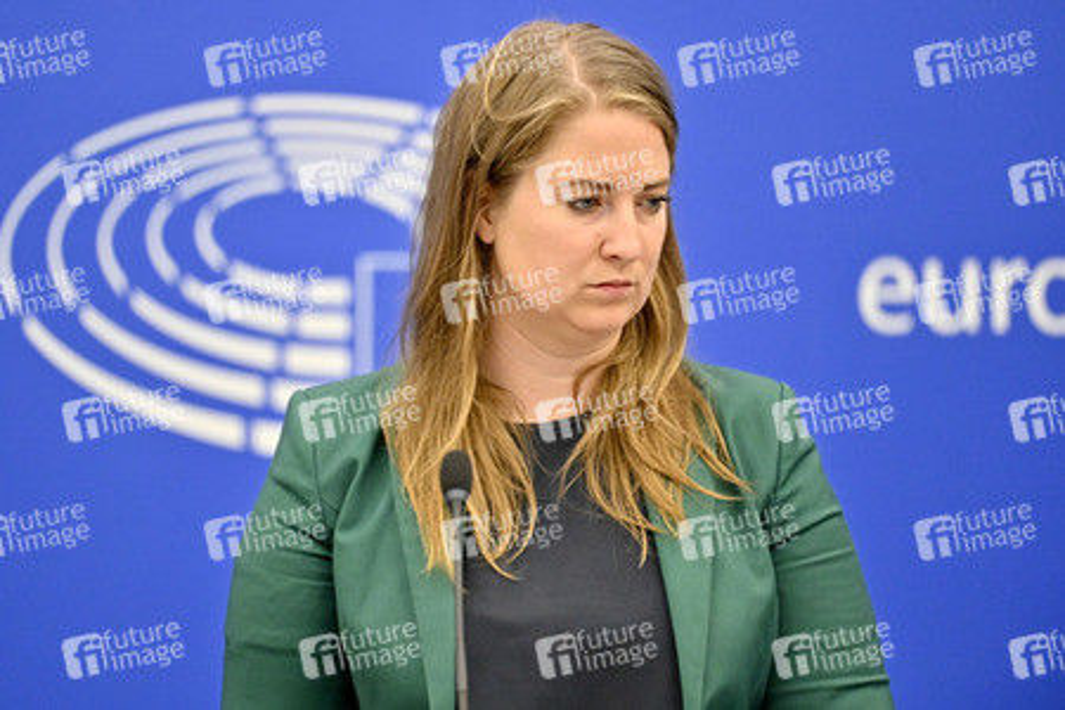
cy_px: 355
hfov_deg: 10.3
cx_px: 532
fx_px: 5916
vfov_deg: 6.9
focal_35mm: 200
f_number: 2.8
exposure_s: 1/640
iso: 5000
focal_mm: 200
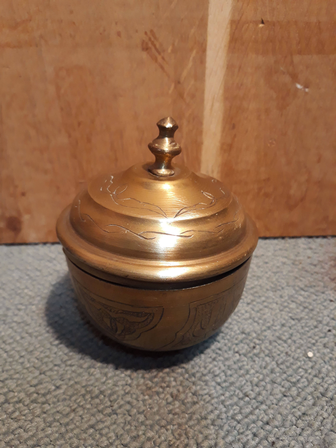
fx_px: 349
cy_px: 224
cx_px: 168
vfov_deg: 65.3
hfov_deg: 51.4
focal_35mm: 27
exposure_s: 1/25
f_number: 1.7
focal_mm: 3.71
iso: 200
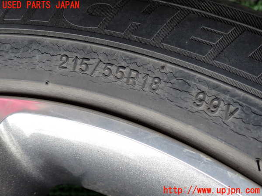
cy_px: 98
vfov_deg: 46.8
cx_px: 131
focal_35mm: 30
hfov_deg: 60.0
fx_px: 227
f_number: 2.3
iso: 200
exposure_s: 1/60
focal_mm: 5.4
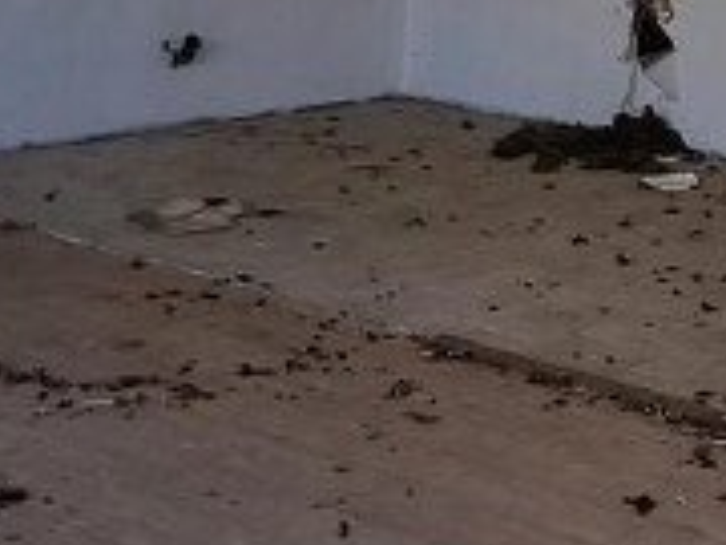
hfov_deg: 24.1
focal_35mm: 74
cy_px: -4
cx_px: 855
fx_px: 1552
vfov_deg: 19.3
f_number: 2.2
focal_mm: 2.2
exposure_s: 1/166
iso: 50
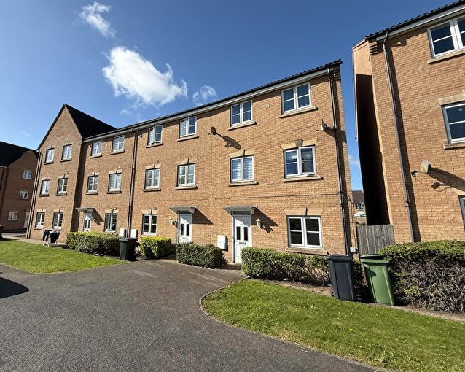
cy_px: 181
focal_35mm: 15
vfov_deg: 84.0
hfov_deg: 96.6
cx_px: 211
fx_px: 206
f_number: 2.2
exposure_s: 1/2165
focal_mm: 2.22
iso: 50
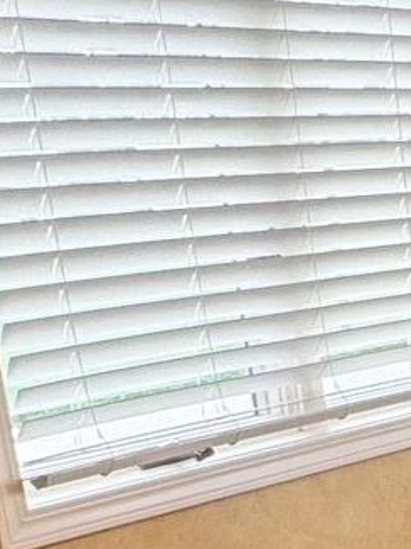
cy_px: 660
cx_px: 854
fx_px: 1569
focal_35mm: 99
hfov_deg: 12.8
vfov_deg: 18.8
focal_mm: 2.22
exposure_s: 1/120
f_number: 2.2
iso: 80
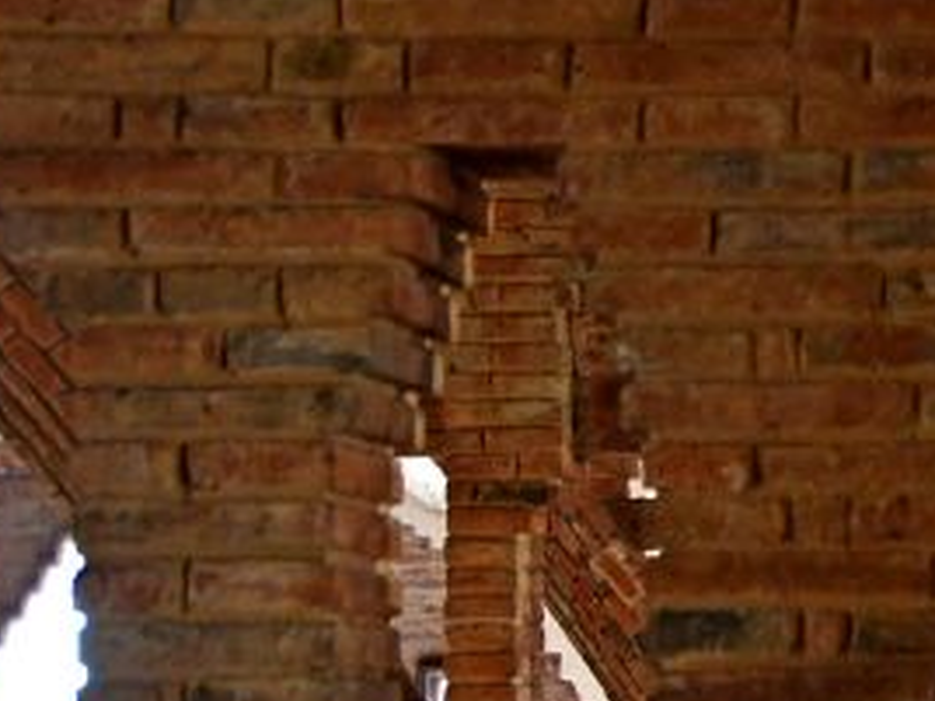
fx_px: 3565
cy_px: 541
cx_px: 1622
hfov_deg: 13.6
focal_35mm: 132
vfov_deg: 11.2
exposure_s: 1/60
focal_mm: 24
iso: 1250
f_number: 4
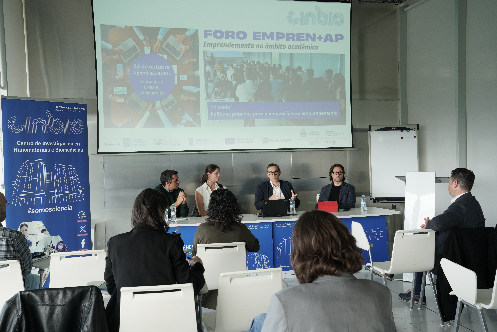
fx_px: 525
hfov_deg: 50.7
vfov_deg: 35.1
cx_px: 248
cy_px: 166
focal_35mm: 38
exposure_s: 1/100
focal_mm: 38
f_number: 9
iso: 800
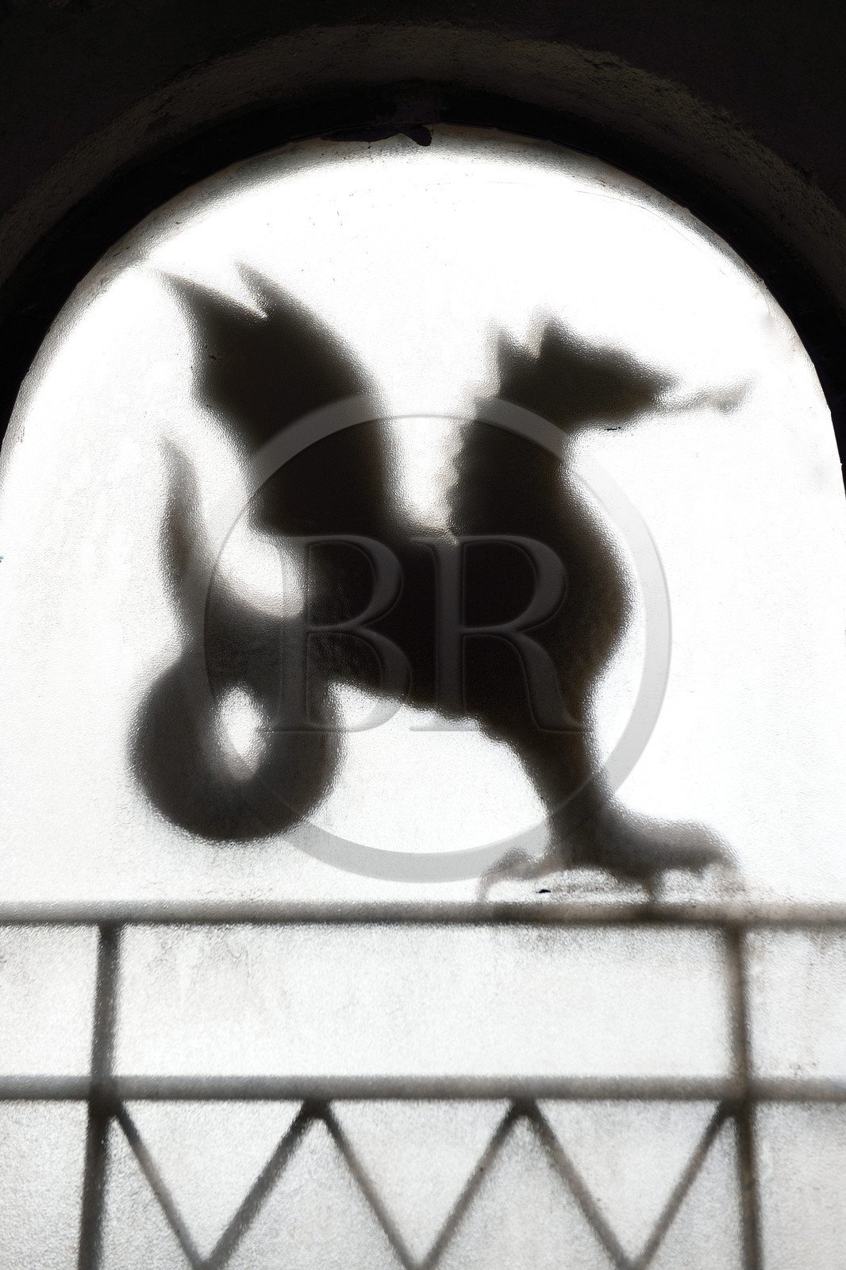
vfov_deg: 34.5
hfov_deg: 23.4
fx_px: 2045
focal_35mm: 58
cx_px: 423
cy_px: 635
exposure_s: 1/500
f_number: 5
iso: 200
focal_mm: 58
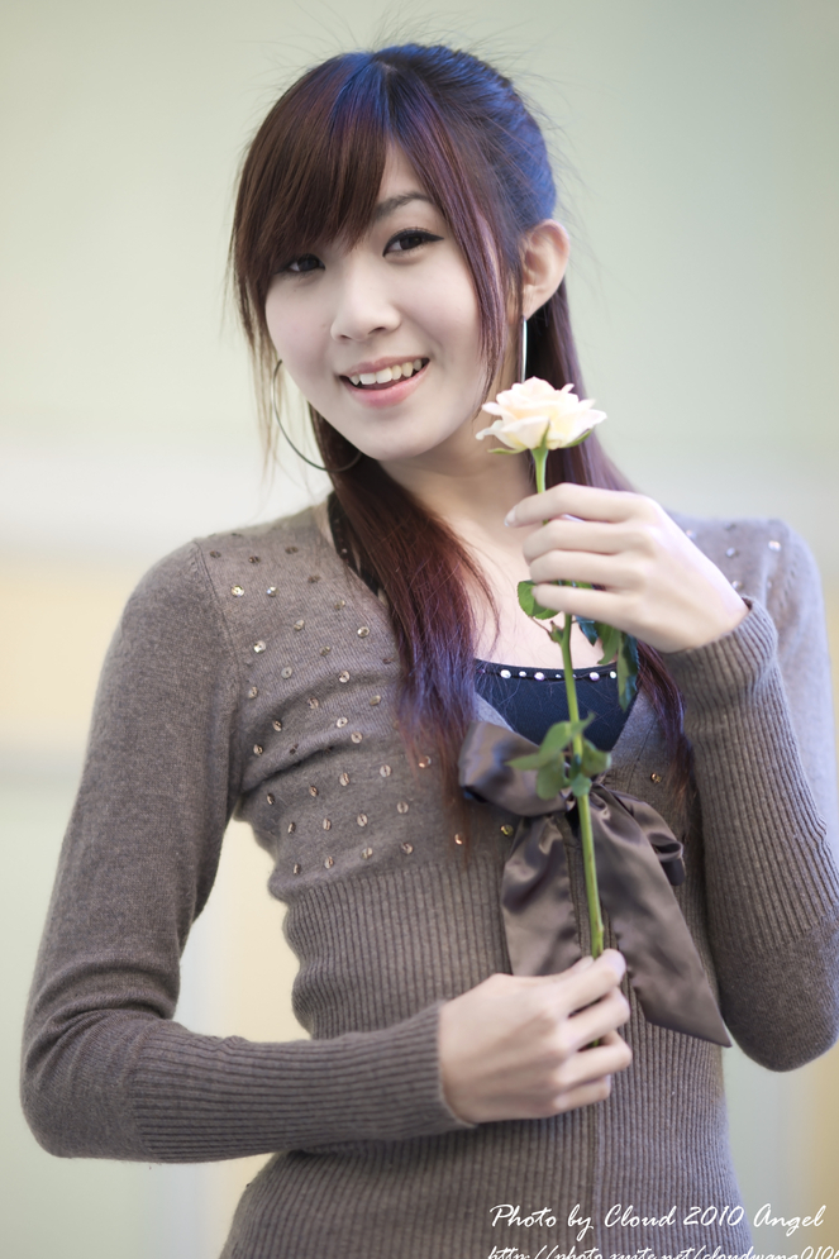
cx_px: 422
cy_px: 625
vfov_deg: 14.8
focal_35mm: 139
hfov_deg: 9.9
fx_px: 4861
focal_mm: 135
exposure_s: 1/125
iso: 100
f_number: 1.8
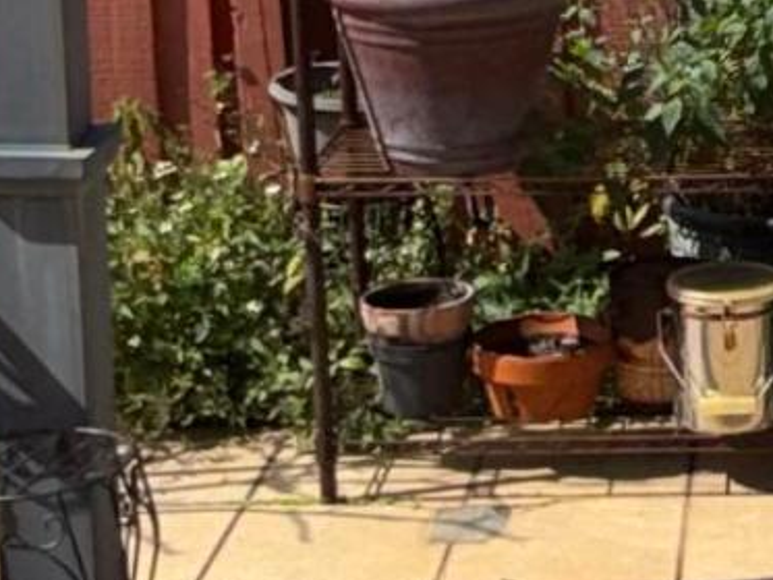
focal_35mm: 108
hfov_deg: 17.5
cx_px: 877
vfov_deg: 13.5
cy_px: 14
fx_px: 2412
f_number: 2.2
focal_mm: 2.22
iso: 16
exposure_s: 1/1534
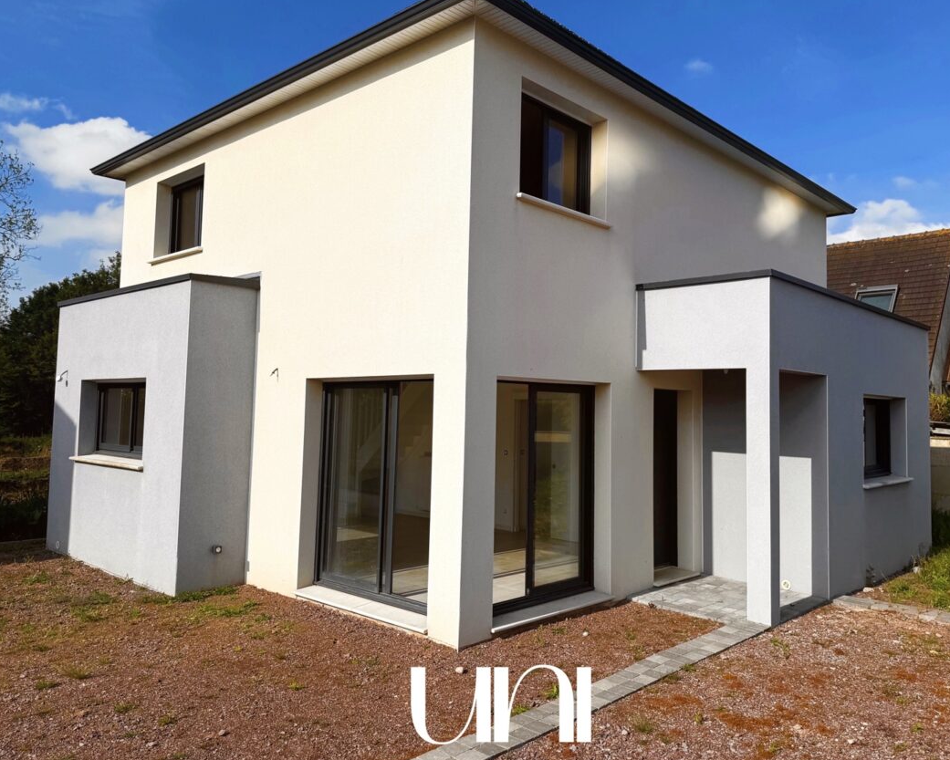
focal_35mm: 27
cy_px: 359
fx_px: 759
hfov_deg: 64.0
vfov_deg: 53.2
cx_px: 501
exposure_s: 1/9091
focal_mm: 6.76
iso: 80
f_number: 1.78
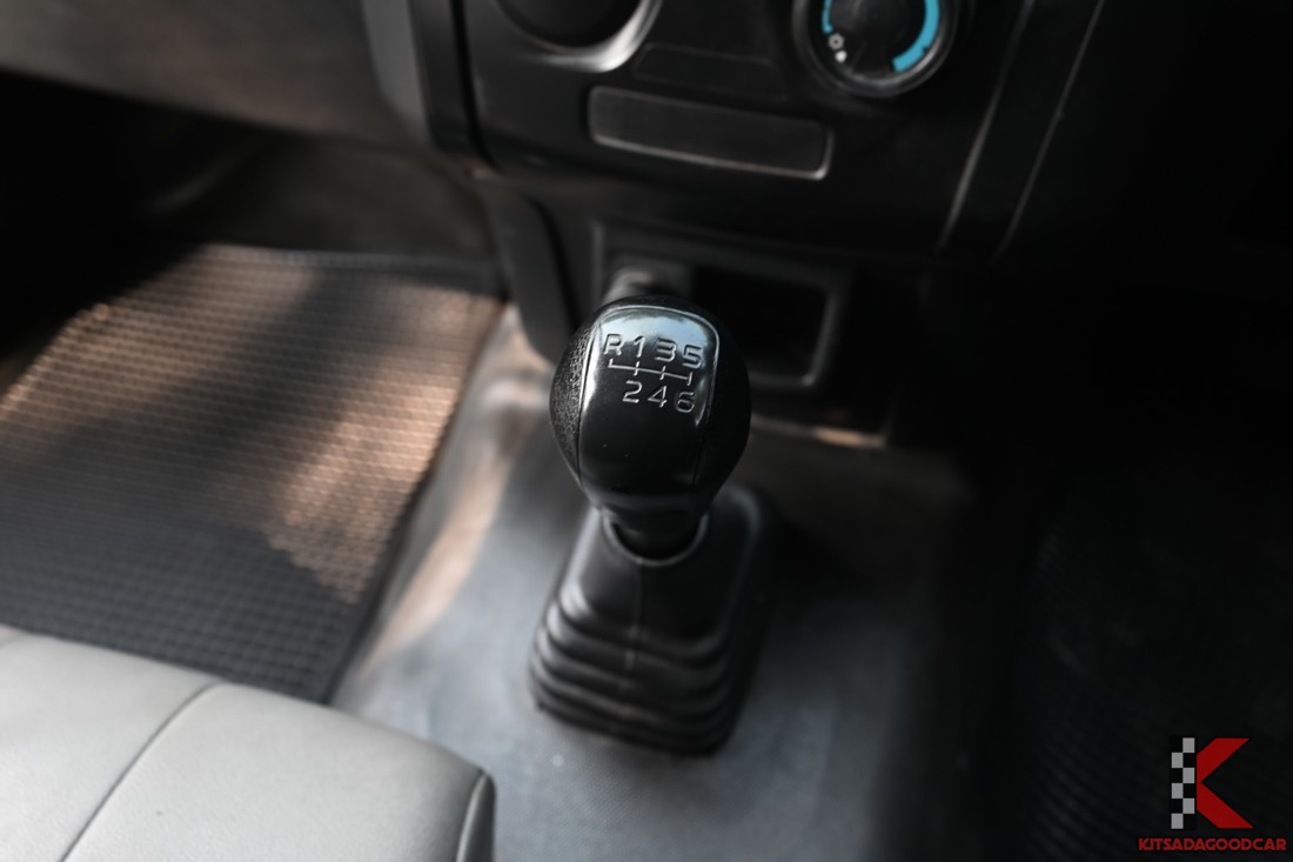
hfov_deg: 60.3
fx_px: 1113
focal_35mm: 31
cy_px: 431
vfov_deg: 42.3
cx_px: 646
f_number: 6.3
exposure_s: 1/60
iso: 400
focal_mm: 31
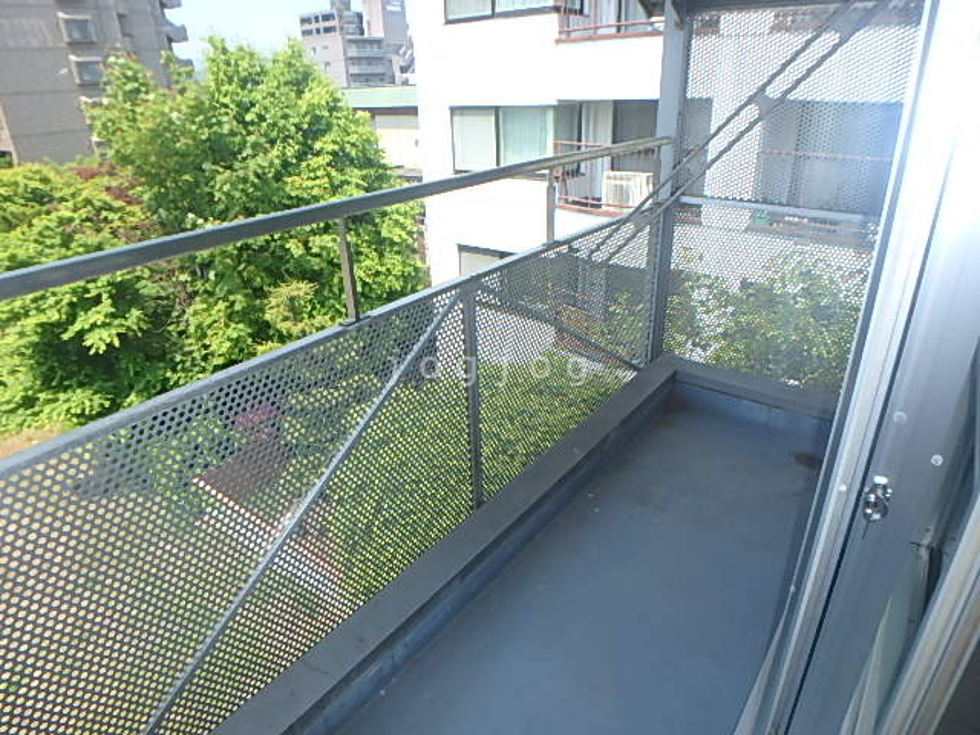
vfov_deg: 63.4
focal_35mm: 21
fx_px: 595
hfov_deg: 79.0
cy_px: 368
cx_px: 490
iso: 125
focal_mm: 3.7
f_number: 3.5
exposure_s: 1/500
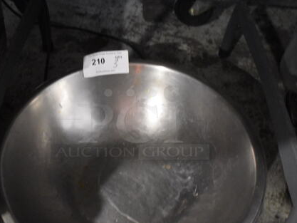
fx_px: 326
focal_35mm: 38
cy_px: 122
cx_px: 130
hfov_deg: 48.9
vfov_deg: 37.7
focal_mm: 18
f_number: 3.5
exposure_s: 1/125
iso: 7200
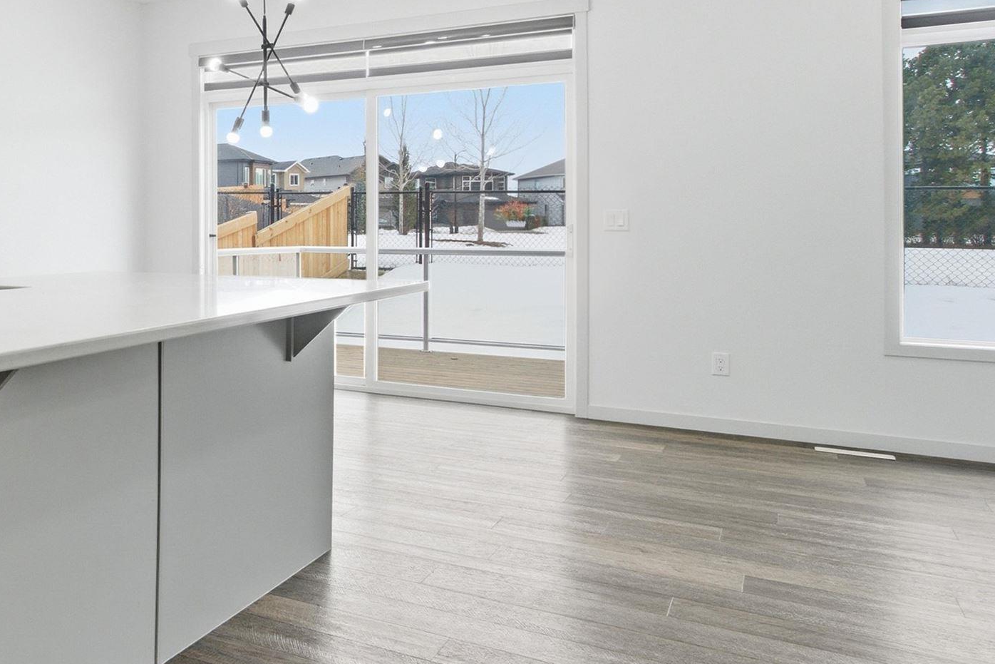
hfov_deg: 46.6
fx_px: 912
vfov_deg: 39.6
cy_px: 236
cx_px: -27
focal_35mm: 33
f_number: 8
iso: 400
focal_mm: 10
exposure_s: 1/250
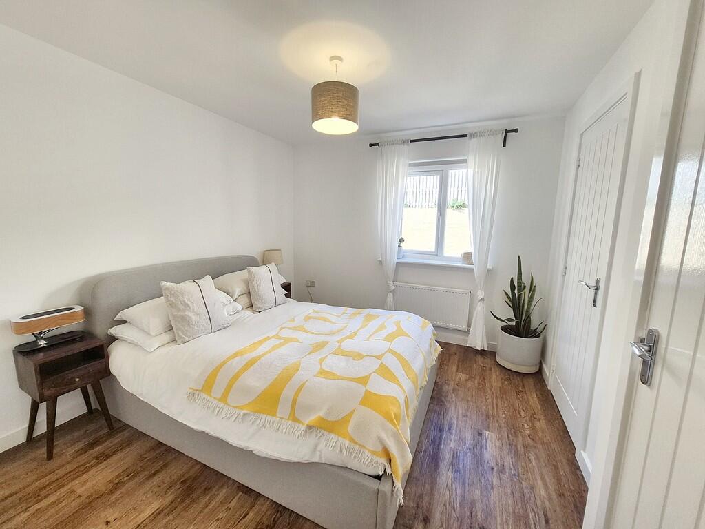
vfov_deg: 89.9
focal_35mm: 13
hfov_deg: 106.2
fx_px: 265
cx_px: 352
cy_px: 264
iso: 64
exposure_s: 1/100
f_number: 2.2
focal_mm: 1.7
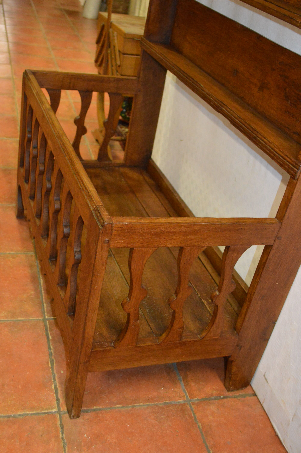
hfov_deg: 31.8
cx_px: 150
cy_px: 226
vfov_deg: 46.4
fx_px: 528
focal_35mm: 42
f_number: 4.5
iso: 3200
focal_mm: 28
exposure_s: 1/60
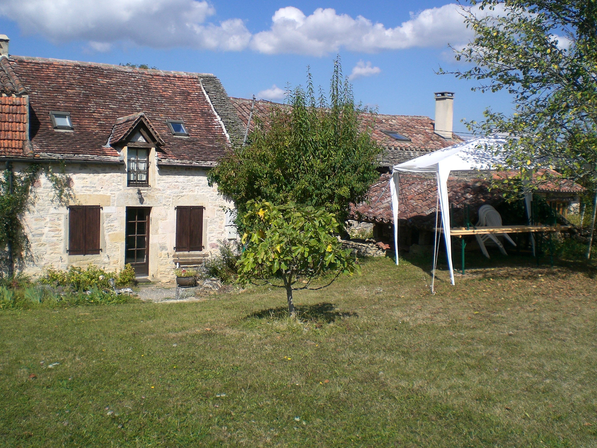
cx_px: 298
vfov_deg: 37.7
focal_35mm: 38
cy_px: 224
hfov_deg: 49.0
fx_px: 655
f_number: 4.4
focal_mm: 6.3
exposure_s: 1/500
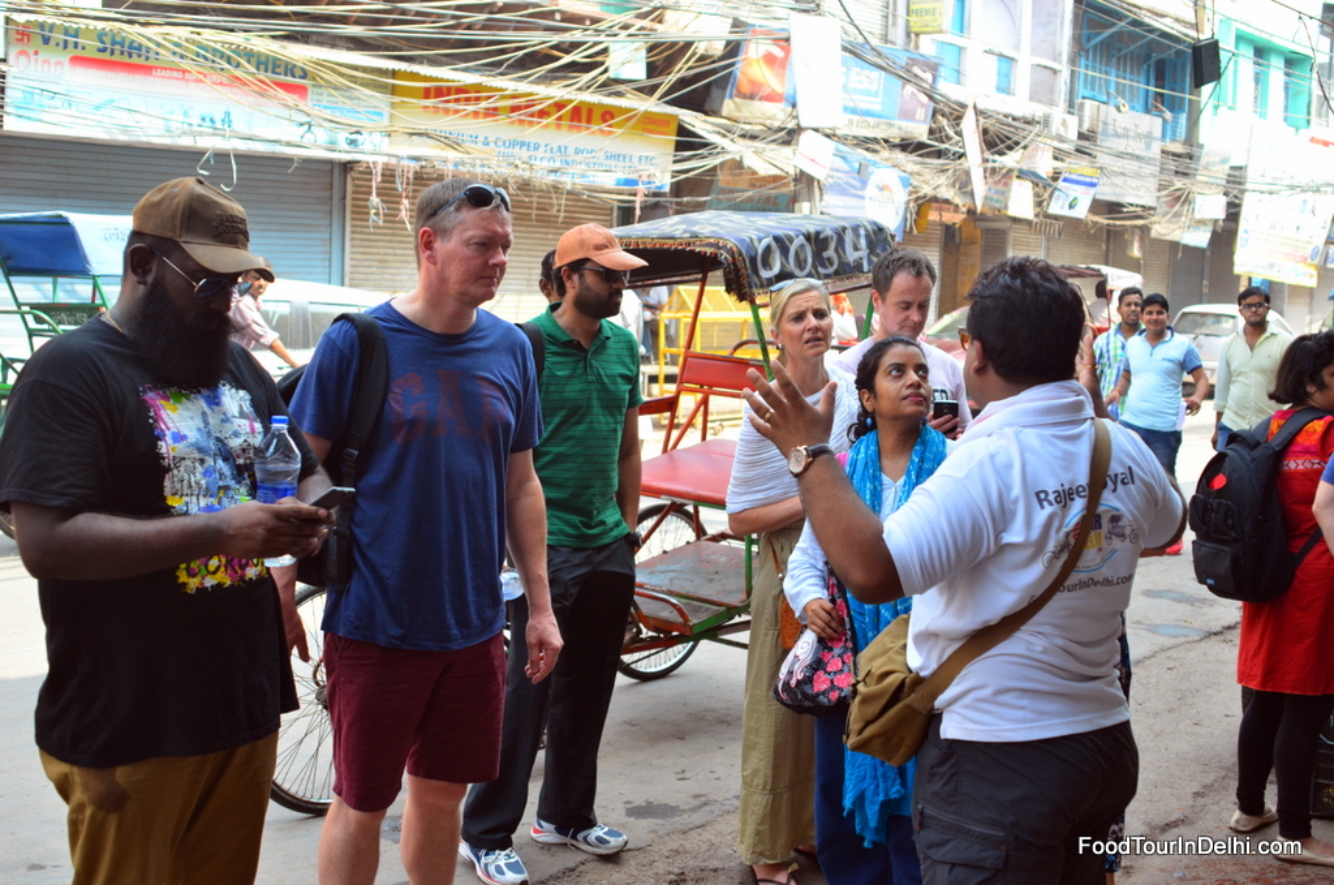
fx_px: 1554
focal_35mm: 42
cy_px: 442
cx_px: 667
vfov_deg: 31.8
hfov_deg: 46.5
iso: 250
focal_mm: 28
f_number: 3.5
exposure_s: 1/320
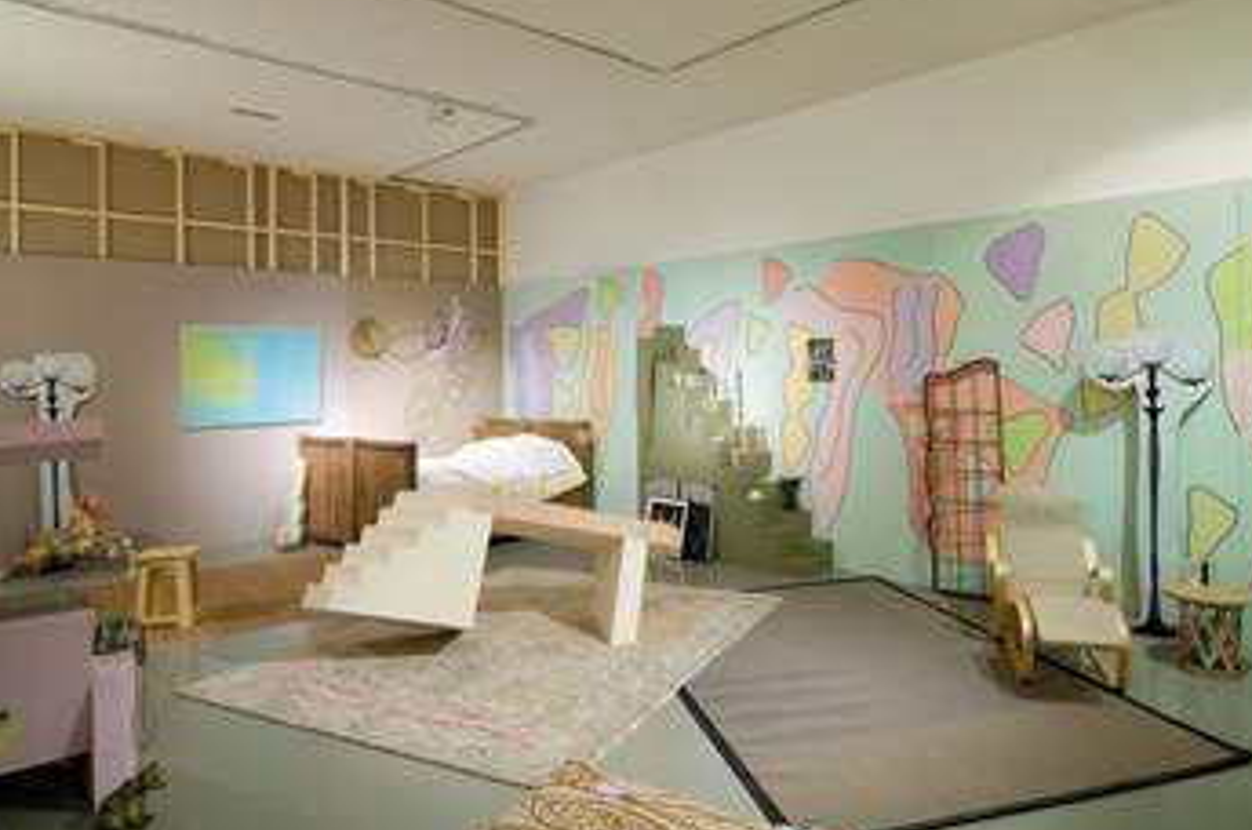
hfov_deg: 78.6
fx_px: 764
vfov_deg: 56.9
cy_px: 362
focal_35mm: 22
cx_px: 673
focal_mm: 12
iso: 200
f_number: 8
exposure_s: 1.6
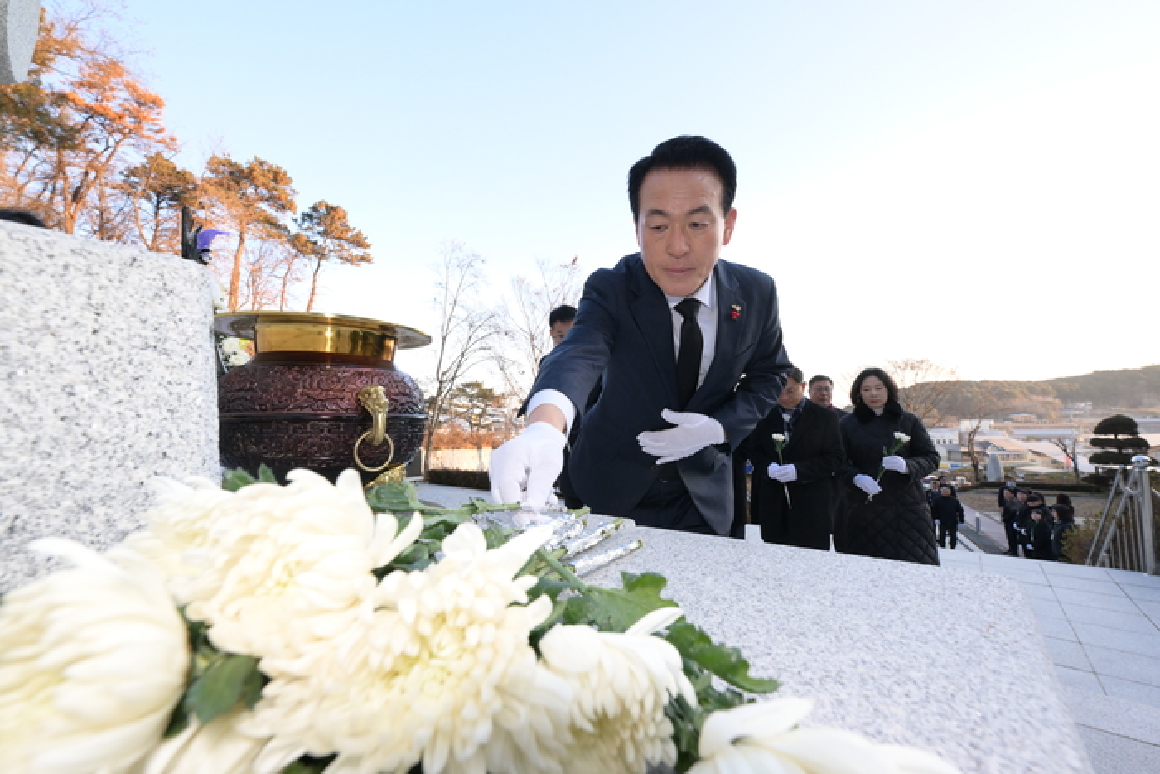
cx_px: 580
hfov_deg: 100.4
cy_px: 387
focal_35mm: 15
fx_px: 483
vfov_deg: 77.4
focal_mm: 15
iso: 1250
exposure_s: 1/160
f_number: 9
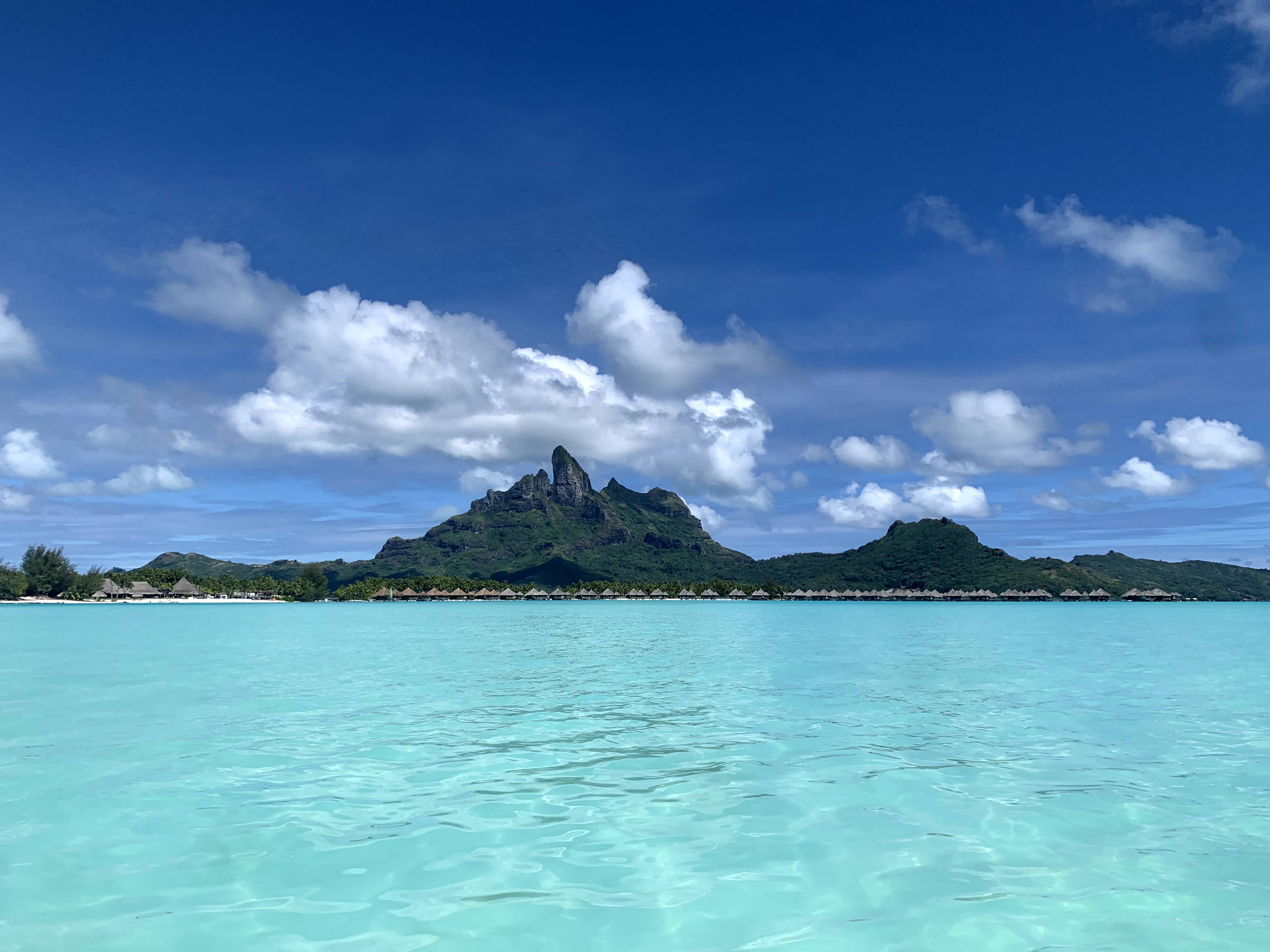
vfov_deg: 53.1
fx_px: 954
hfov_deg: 67.3
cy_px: 476
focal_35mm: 26
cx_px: 635
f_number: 1.8
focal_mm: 4.25
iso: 25
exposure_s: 1/4464
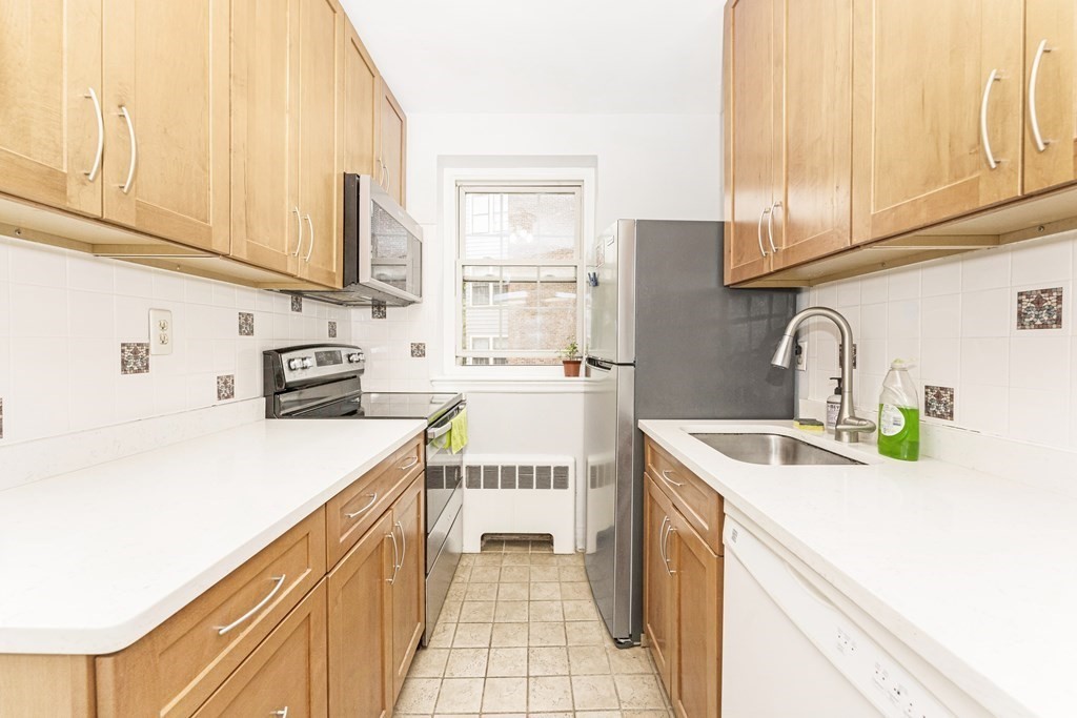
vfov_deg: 81.2
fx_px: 419
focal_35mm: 14
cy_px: 359
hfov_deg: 104.2
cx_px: 538
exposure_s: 1/80
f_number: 9
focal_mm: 14
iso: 1600
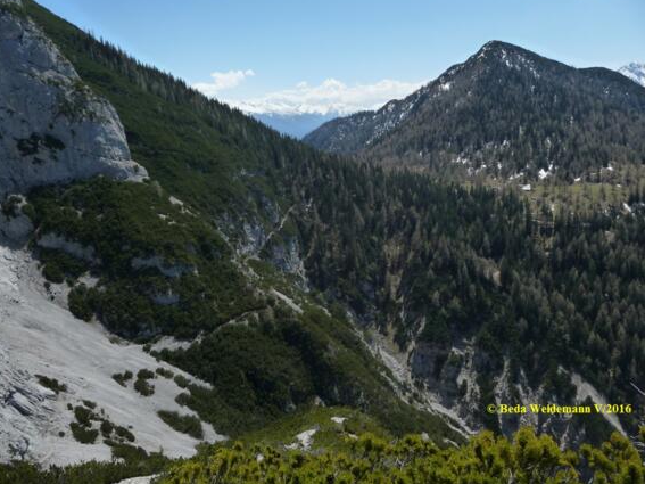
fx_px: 540
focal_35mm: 29
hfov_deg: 61.7
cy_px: 236
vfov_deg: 48.2
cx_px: 326
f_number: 8
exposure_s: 1/320
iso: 160
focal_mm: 4.7
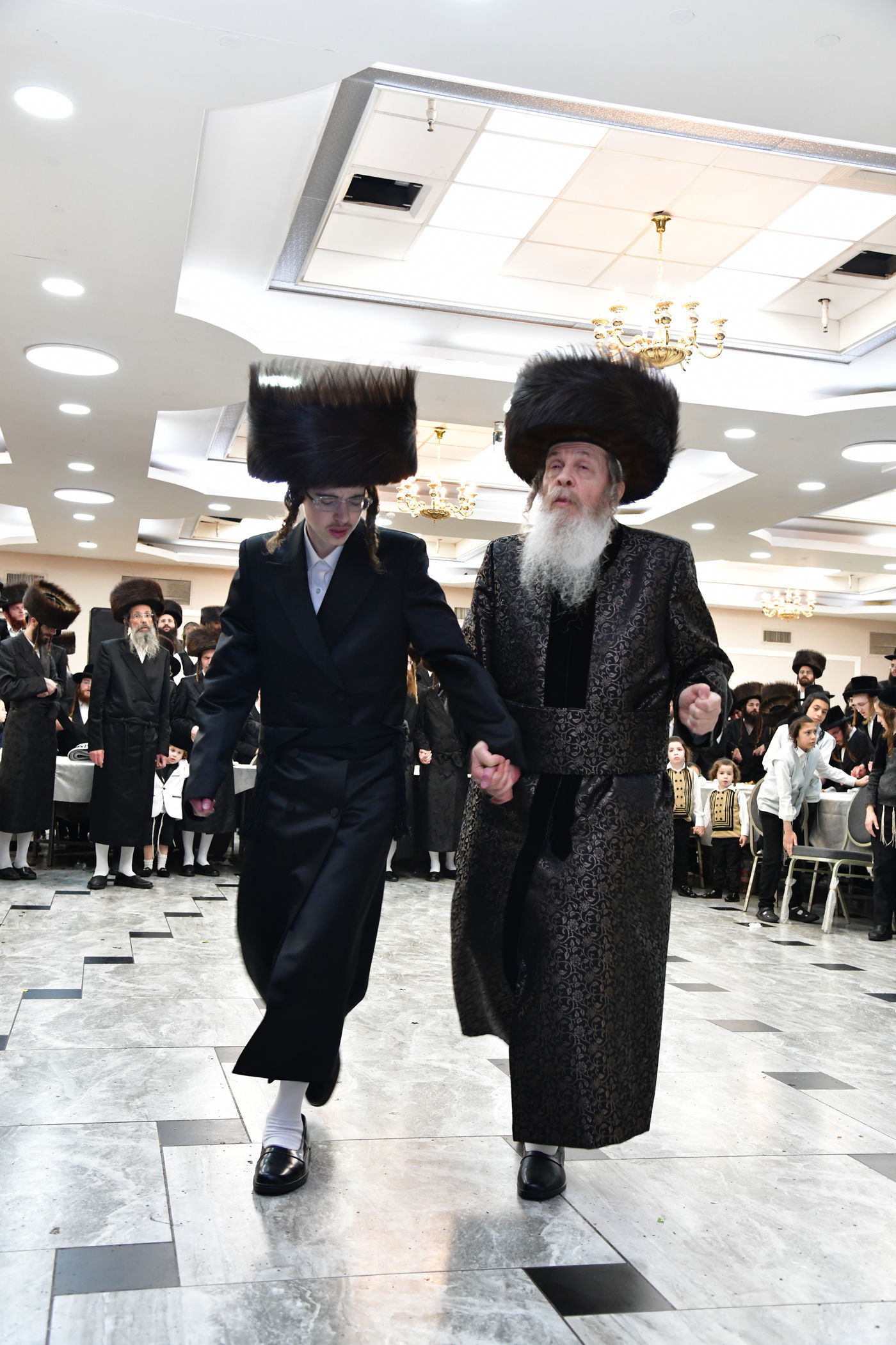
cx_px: 448
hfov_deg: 37.9
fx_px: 1307
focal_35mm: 35
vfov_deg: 54.4
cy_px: 672
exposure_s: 1/100
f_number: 5.6
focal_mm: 35
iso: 2500
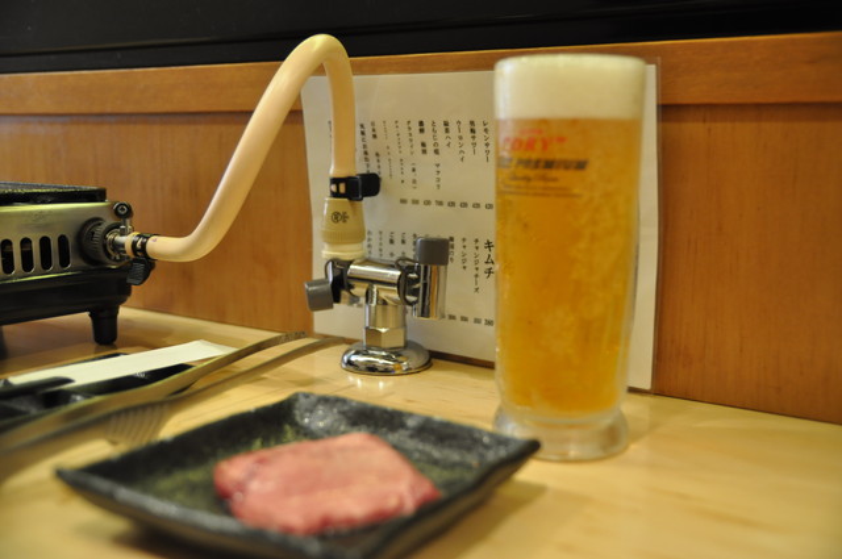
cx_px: 421
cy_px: 280
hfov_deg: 49.6
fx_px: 911
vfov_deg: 34.1
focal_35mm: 39
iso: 800
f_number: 2.8
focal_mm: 26
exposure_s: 1/30
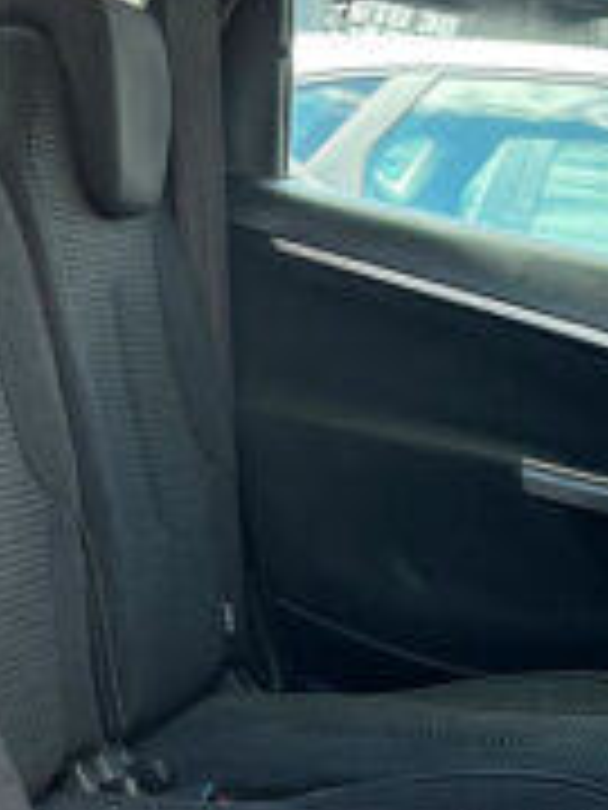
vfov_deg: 21.5
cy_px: 464
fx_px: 2131
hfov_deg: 16.2
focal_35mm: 91
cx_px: 218
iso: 64
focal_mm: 5.1
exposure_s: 1/139
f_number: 1.6
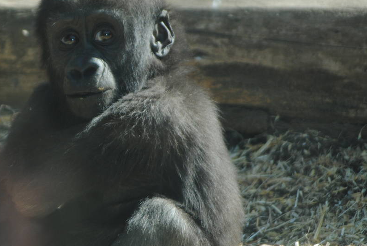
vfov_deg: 3.9
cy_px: 152
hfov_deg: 5.9
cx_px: 53
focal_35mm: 350
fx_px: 3572
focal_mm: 116
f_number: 4.8
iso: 100
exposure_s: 1/125
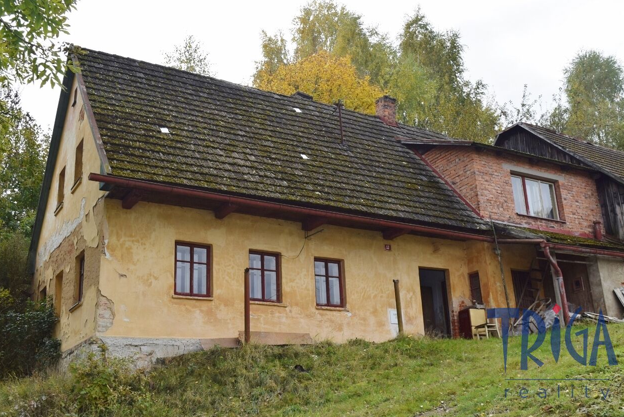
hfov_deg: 50.1
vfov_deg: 34.6
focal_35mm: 39
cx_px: 307
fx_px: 668
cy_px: 213
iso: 100
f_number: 8
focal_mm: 25
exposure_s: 1/200
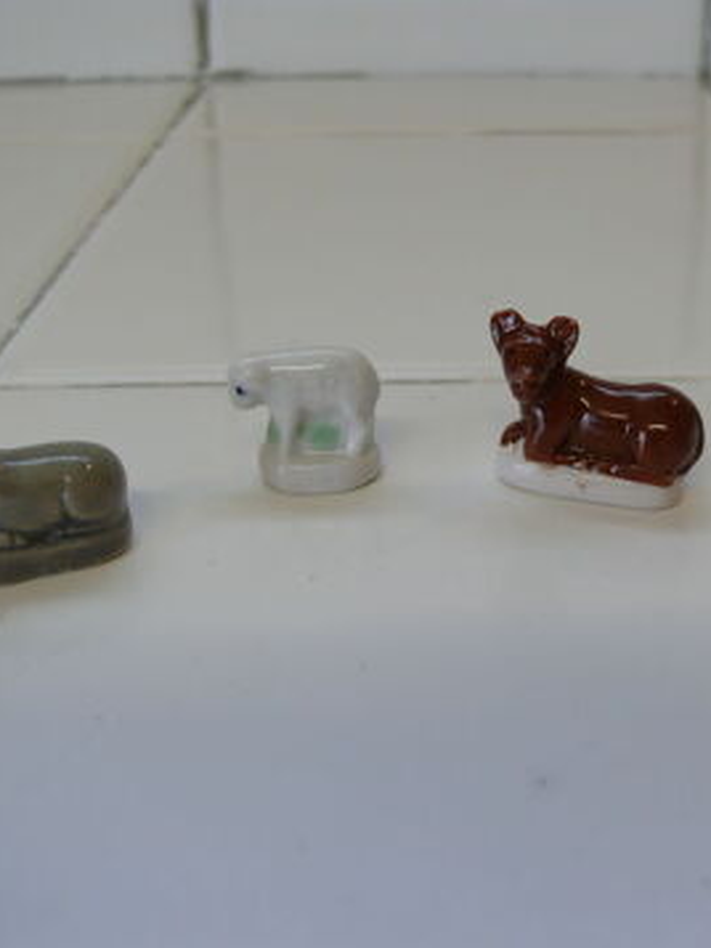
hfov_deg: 30.6
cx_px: 483
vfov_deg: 40.4
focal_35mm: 47
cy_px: 475
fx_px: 1286
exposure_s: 1/25
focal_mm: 7.4
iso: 100
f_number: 2.8
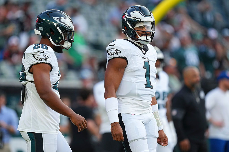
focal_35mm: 400
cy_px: 76
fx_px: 2545
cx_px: 114
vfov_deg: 3.4
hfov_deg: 5.2
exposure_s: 1/2500
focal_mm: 400
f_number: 3.2
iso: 1000
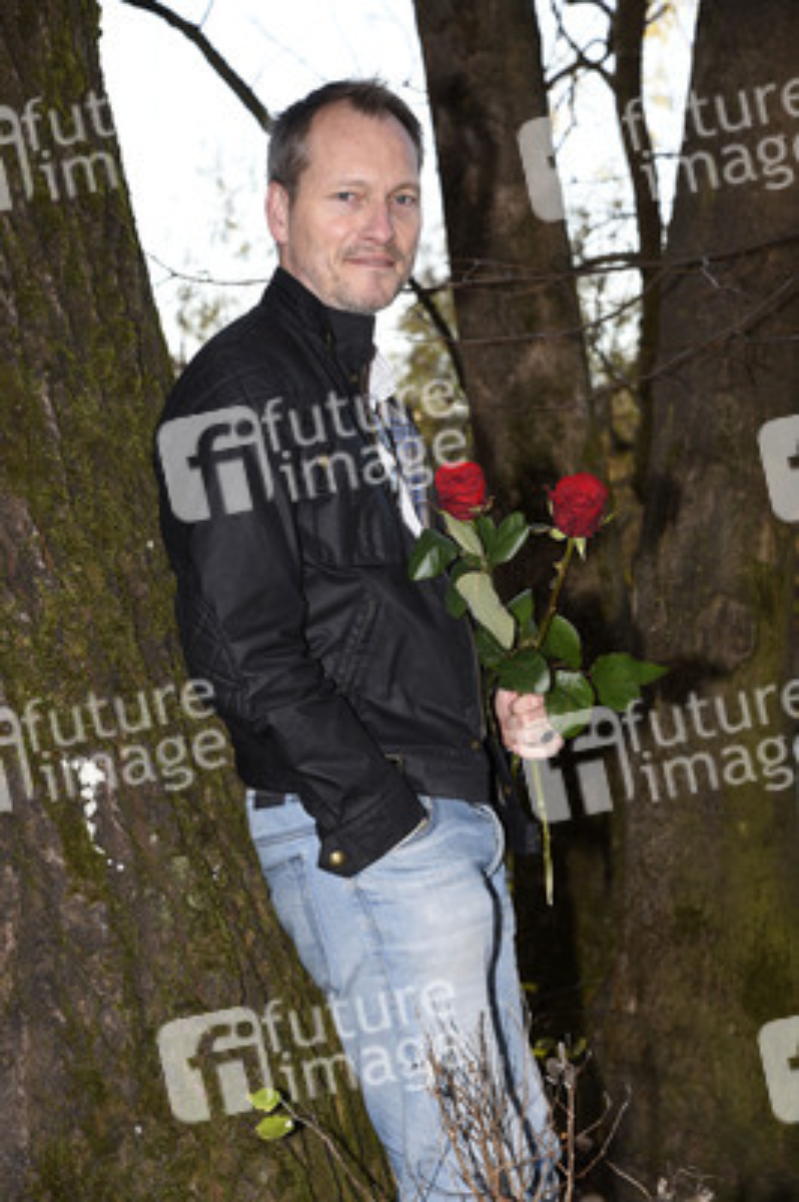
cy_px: 601
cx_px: 400
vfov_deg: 23.7
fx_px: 2868
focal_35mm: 86
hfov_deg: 15.9
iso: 320
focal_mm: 86
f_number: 8
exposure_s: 1/100
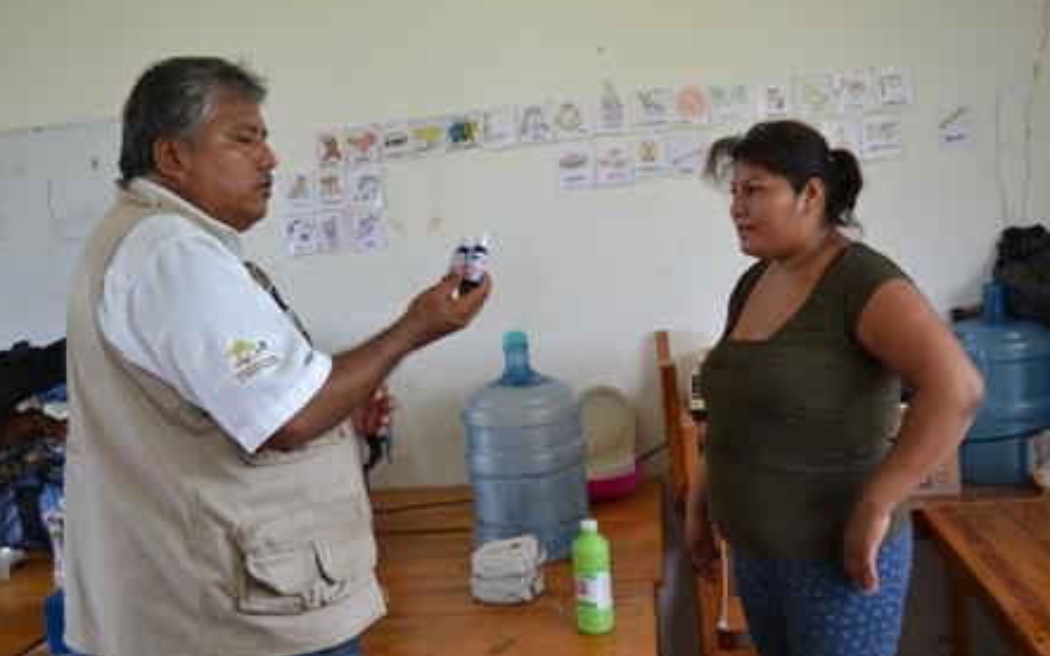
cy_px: 307
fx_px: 973
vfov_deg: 37.3
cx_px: 521
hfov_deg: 56.7
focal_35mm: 34
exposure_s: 1/80
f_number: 4.5
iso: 400
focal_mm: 22
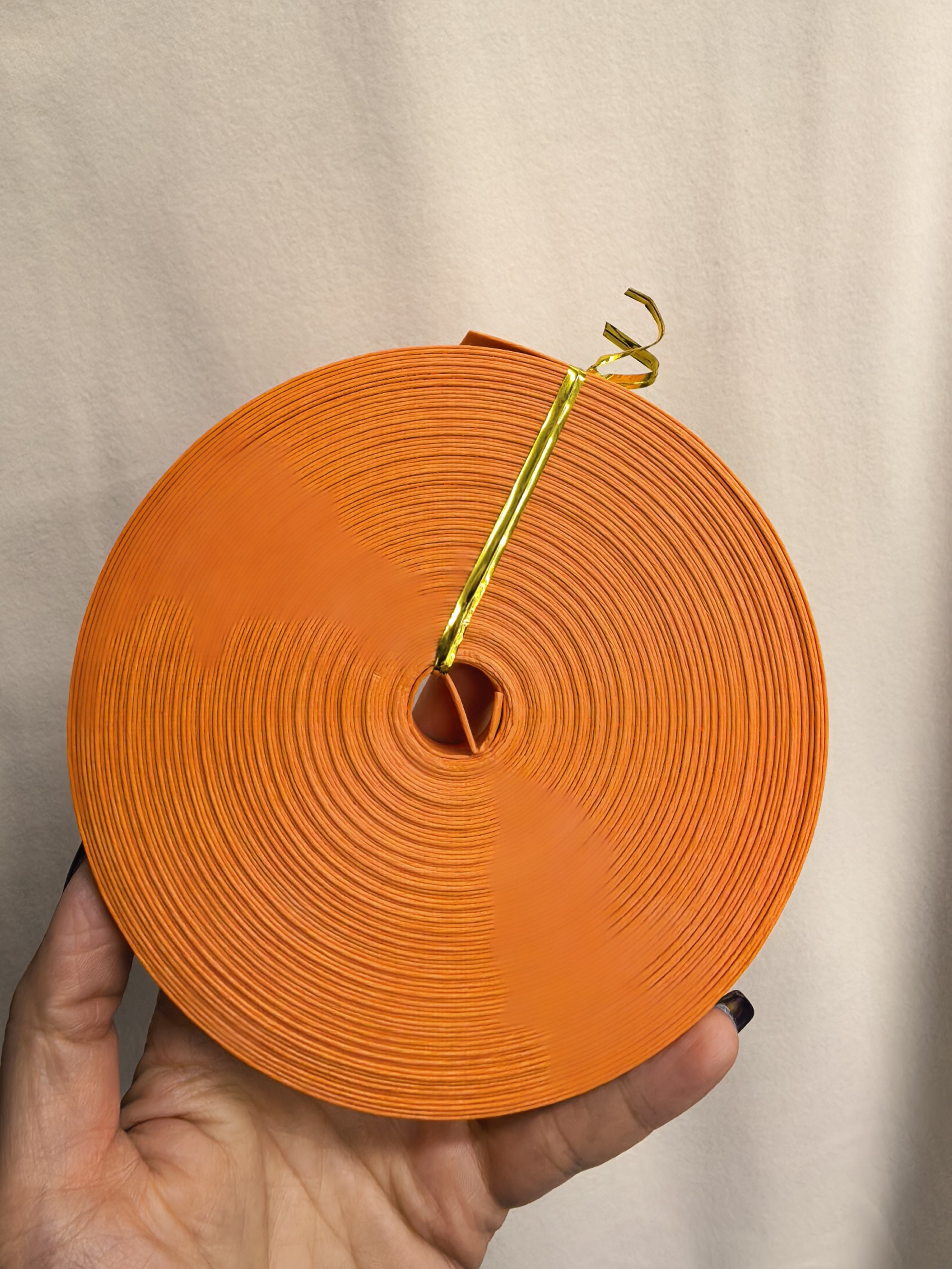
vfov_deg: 71.6
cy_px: 634
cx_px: 476
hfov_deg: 56.8
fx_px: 880
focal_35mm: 24
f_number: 2.2
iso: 200
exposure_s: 1/100
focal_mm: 1.95
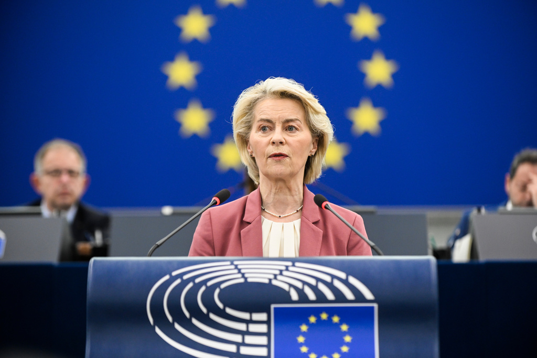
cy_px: 179
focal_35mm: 140
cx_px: 268
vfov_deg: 9.8
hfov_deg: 14.7
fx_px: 2088
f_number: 2.8
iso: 2500
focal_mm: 140
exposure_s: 1/400
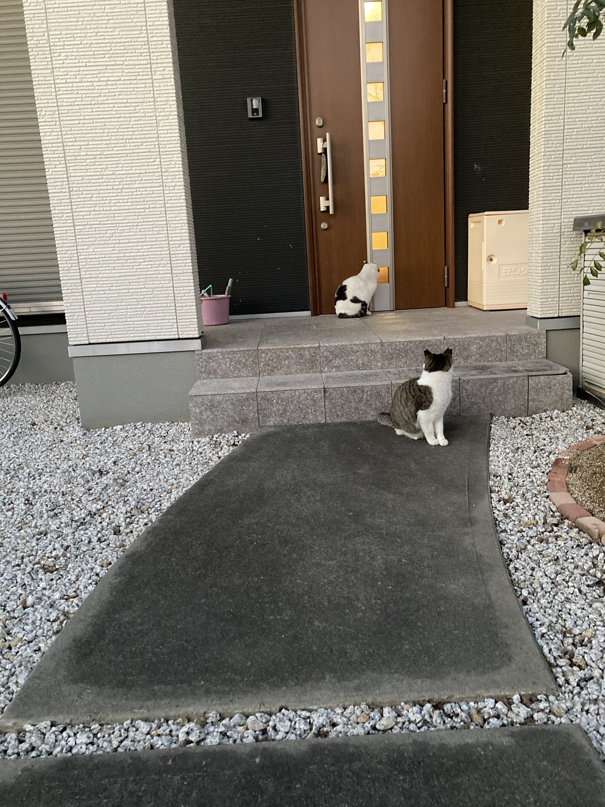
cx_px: 302
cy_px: 404
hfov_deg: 49.7
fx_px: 652
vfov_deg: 63.4
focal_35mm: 28
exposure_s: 1/21
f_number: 1.8
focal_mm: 3.99
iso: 640
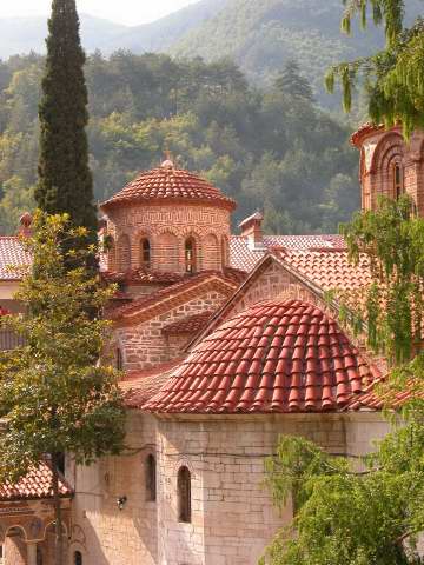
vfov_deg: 23.6
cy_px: 282
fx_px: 1356
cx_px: 212
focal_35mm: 83
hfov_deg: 17.8
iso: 200
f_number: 5.5
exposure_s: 1/432
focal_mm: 21
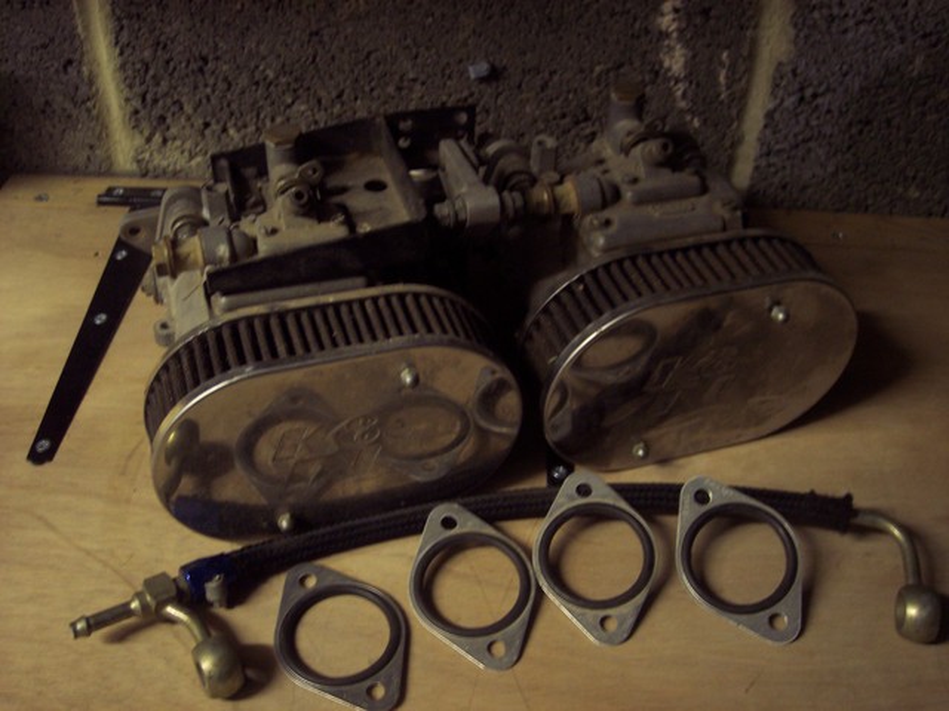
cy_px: 356
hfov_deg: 49.0
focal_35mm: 38
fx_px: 1041
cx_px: 474
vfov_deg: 37.7
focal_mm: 8
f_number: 2.8
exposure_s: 1/8
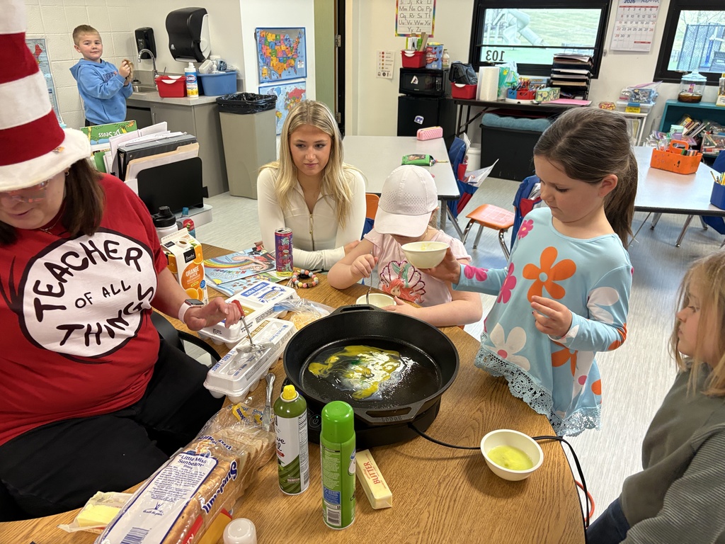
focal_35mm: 26
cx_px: 362
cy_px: 272
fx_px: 545
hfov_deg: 67.3
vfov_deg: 53.1
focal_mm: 5.96
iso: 200
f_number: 1.6
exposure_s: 1/60
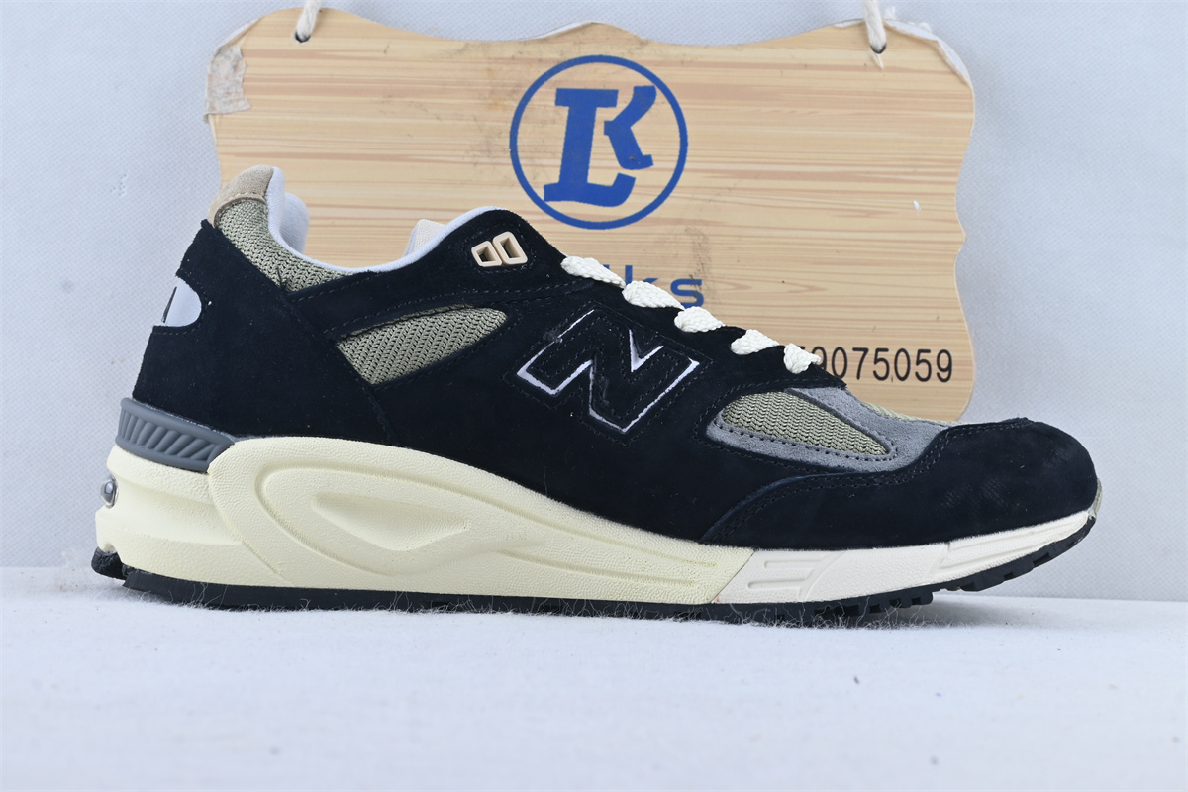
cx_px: 594
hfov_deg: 40.5
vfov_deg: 27.7
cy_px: 396
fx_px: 1609
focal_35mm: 49
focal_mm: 32.5
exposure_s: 1/13
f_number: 10
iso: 100
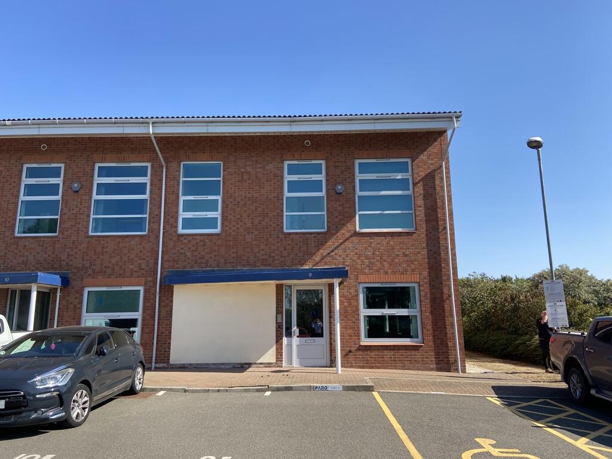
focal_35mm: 26
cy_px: 230
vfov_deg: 53.1
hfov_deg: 67.3
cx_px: 306
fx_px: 460
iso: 32
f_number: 1.8
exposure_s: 1/1653
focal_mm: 4.25
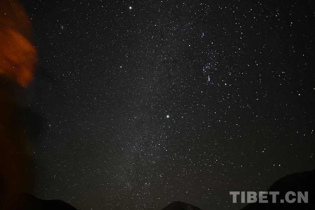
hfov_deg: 93.3
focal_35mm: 17
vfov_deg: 70.4
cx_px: 158
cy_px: 105
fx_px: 149
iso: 3200
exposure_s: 13
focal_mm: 17
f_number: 2.8
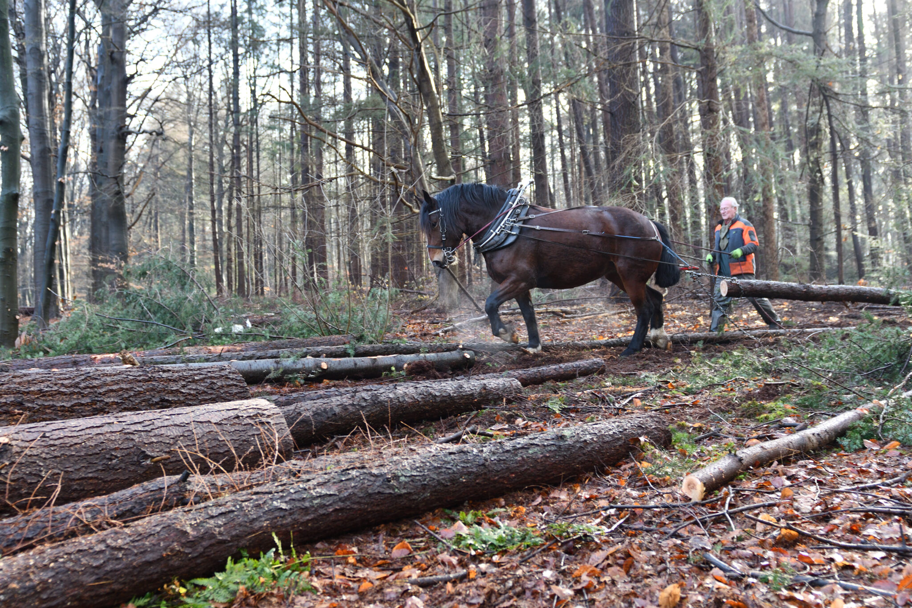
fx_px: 912
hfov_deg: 53.1
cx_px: 456
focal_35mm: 36
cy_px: 304
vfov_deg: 36.9
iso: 400
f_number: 2.8
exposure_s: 1/160
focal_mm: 24
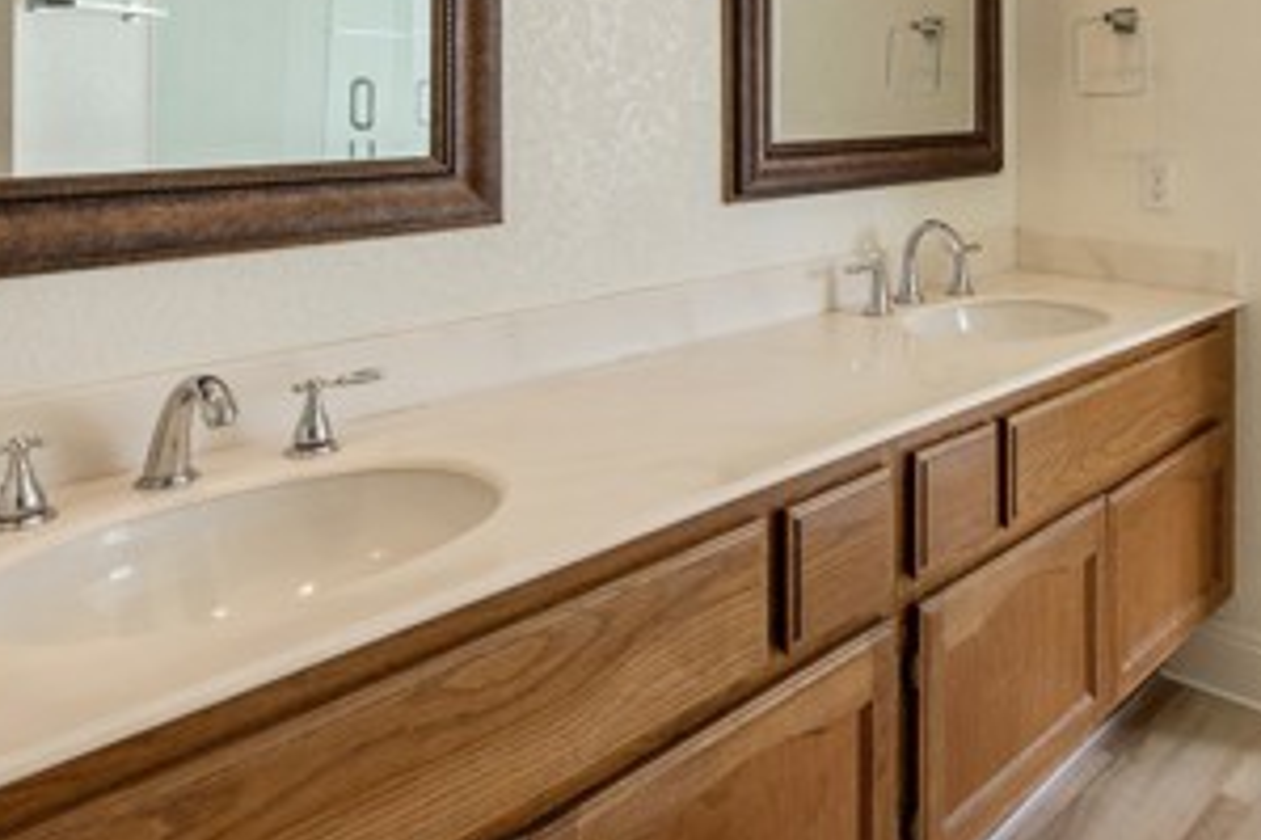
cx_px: 953
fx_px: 1050
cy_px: 163
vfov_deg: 41.6
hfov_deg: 58.6
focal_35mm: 30
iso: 400
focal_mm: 14
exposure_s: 1/200
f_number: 7.1
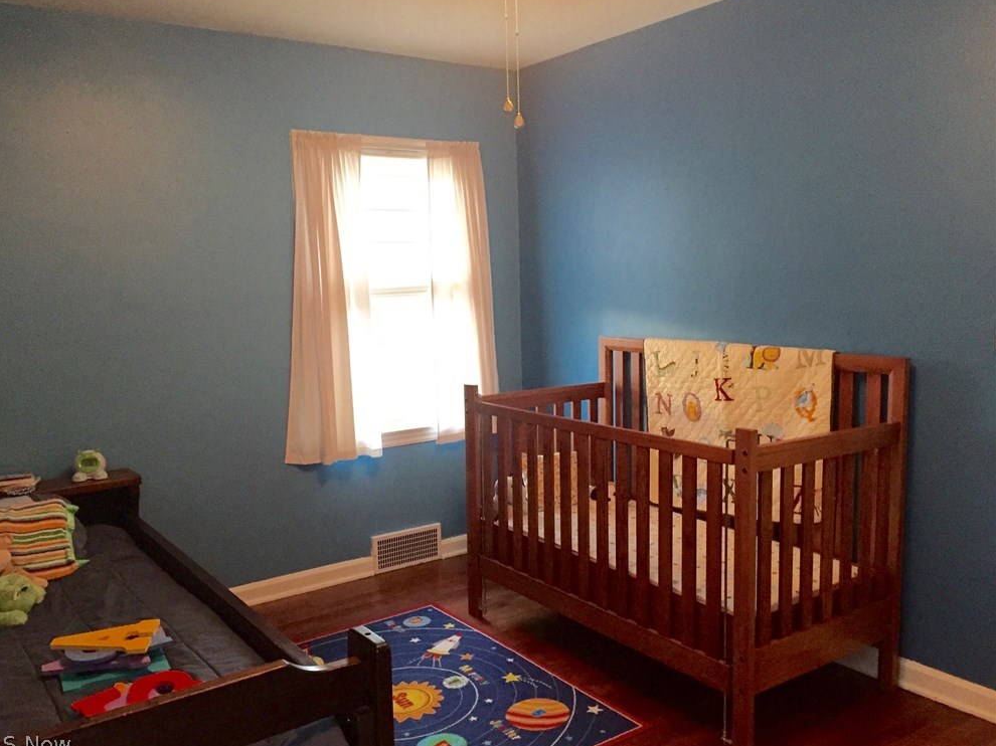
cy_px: 375
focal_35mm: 30
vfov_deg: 46.8
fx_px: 863
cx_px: 482
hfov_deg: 60.0
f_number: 2.2
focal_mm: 4.15
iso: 250
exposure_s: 1/20
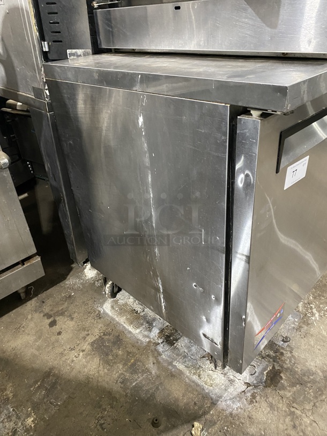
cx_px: 164
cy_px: 218
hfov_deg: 53.1
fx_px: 327
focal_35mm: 26
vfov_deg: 67.3
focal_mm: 4.25
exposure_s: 1/46
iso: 500
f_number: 1.8
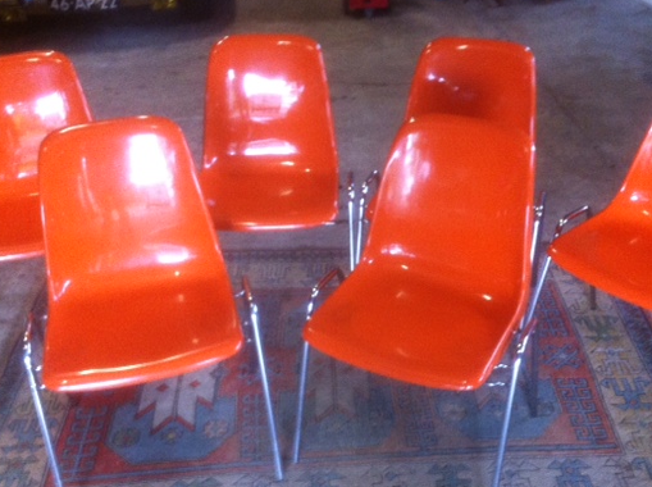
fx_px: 827
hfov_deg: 43.0
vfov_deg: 32.8
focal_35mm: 44
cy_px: 269
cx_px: 350
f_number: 2.8
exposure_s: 1/15
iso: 250
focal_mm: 3.85
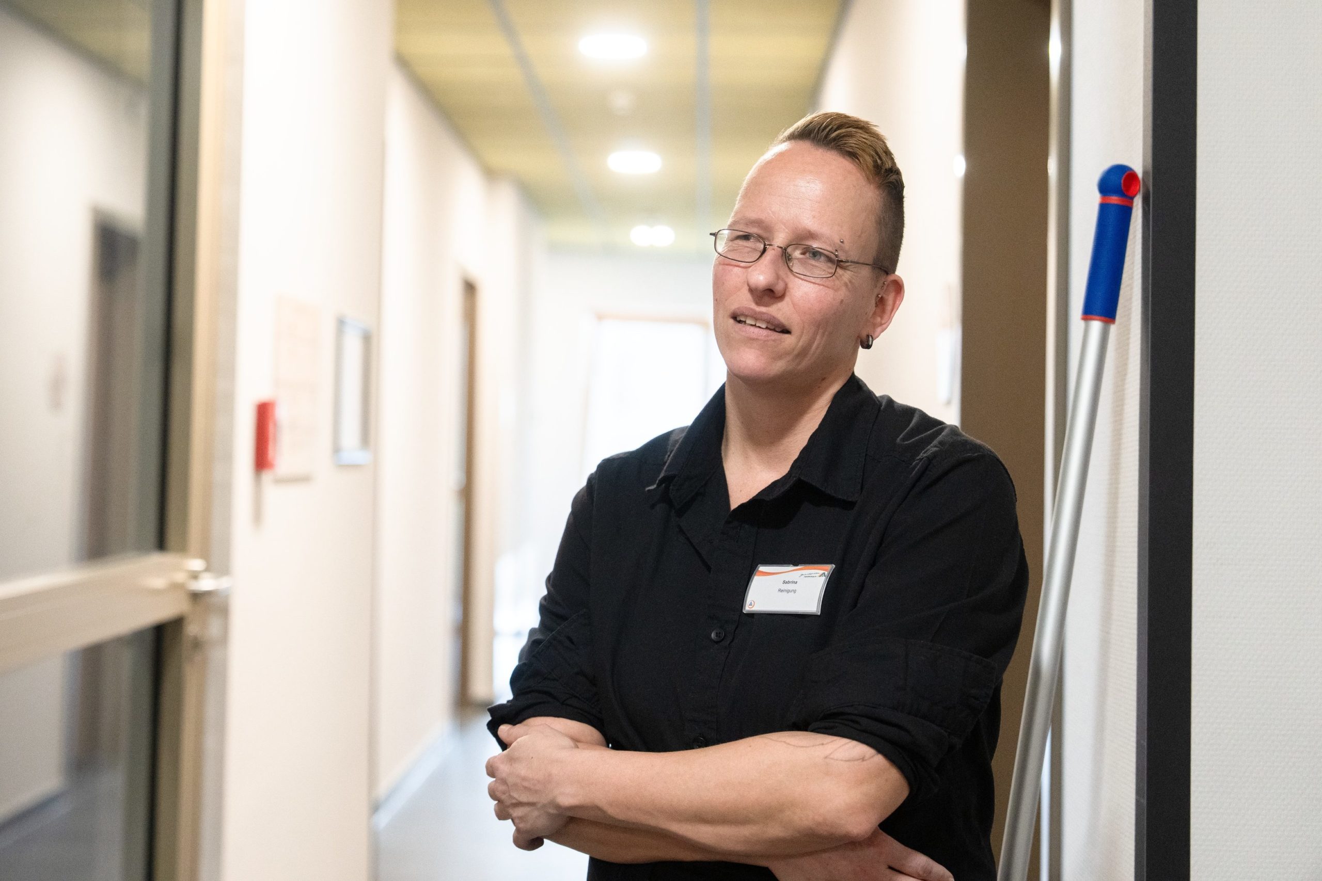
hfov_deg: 39.6
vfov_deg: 27.0
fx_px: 1836
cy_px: 440
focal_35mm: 50
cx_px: 661
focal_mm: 50
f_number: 2.8
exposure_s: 1/160
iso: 2000
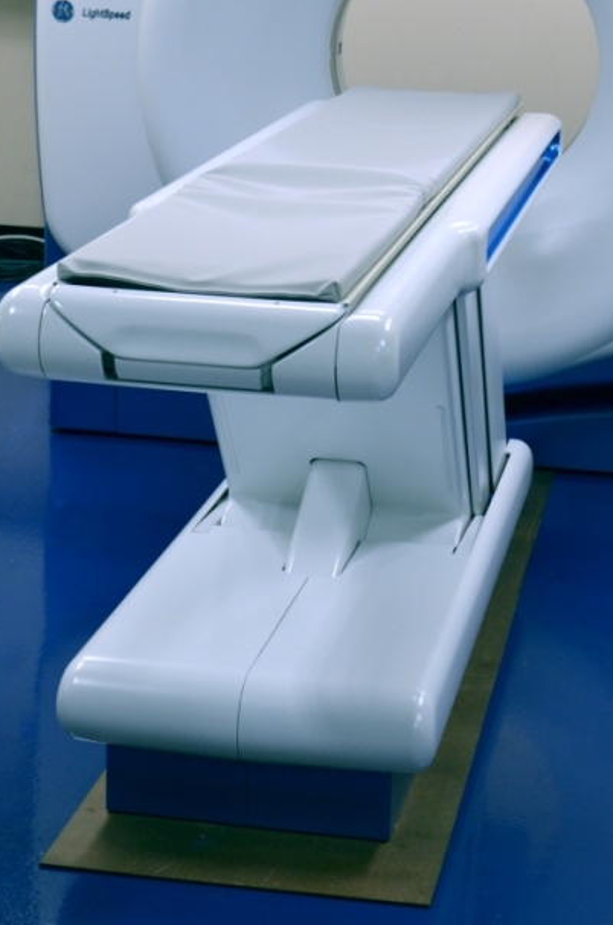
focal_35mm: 81
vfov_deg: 24.8
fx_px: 2078
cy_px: 218
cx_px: 409
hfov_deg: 16.7
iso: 500
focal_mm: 32
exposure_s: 1/60
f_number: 4.2
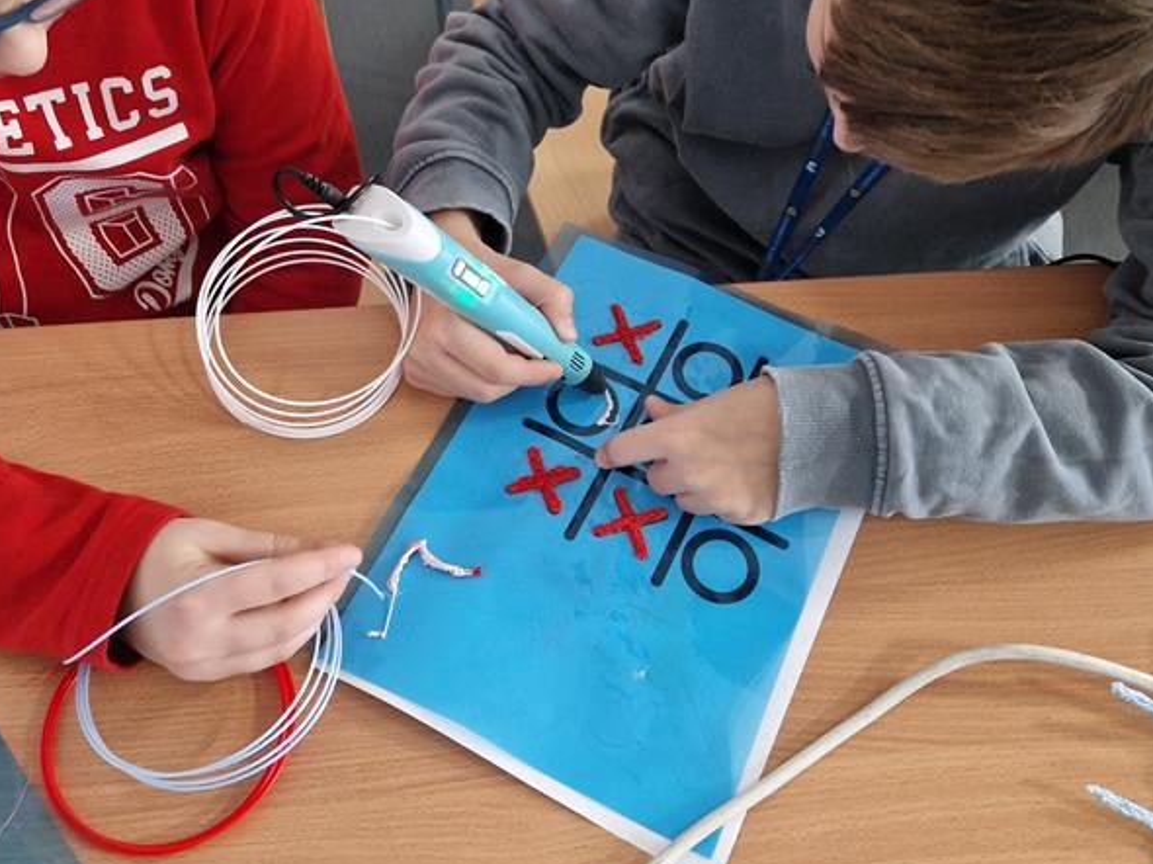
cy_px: 280
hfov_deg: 47.8
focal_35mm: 39
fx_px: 1298
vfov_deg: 36.4
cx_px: 520
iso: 100
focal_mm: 5.4
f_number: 1.8
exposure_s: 1/100
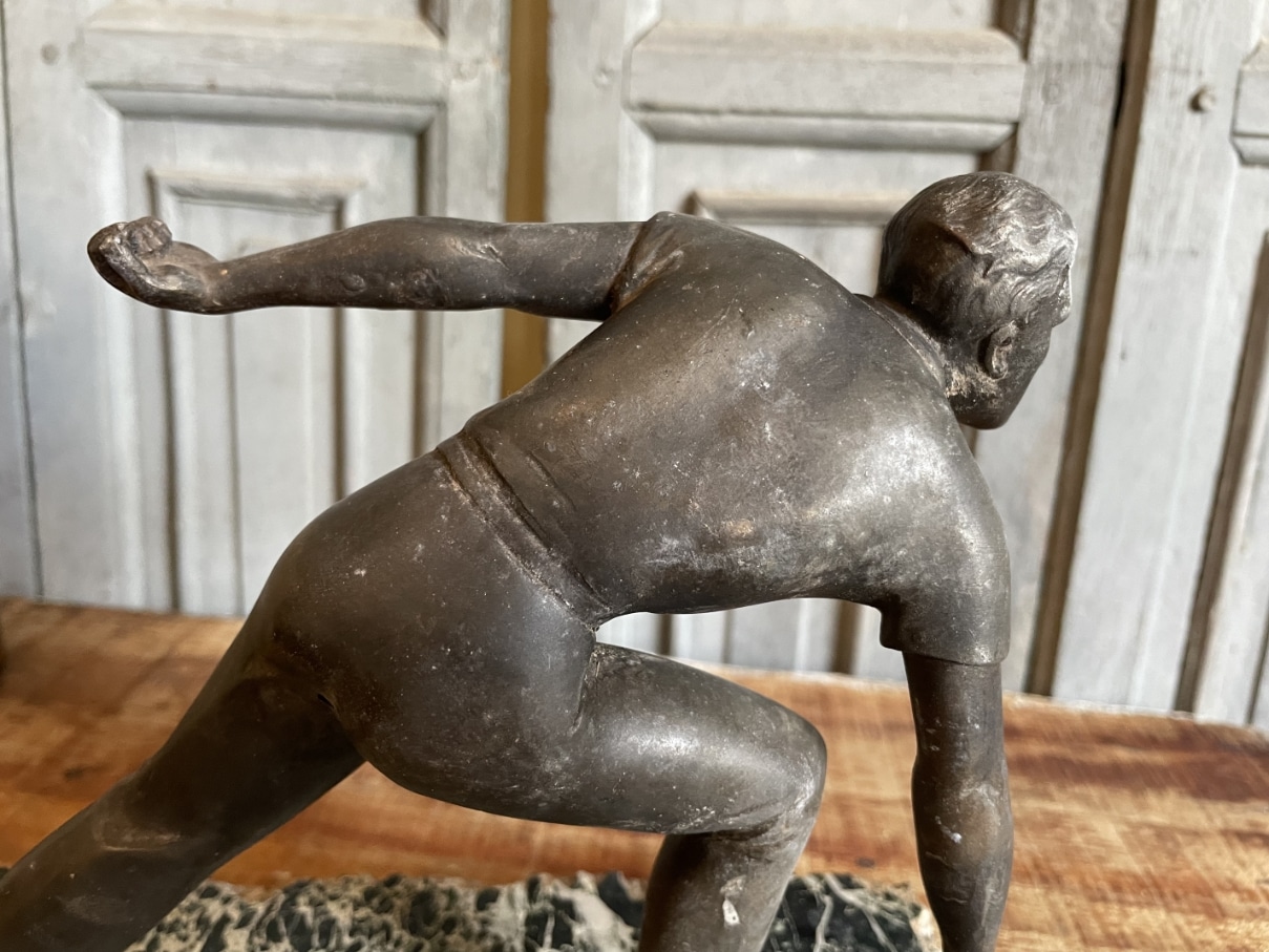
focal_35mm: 26
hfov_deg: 67.3
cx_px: 634
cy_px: 476
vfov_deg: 53.1
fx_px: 953
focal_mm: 4.2
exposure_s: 1/50
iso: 250
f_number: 1.6
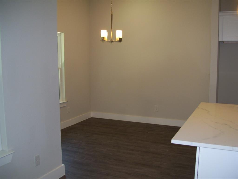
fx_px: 248
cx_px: 119
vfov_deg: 39.7
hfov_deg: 51.4
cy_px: 90
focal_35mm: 36
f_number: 2.7
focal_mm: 6
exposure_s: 1/60
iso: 80
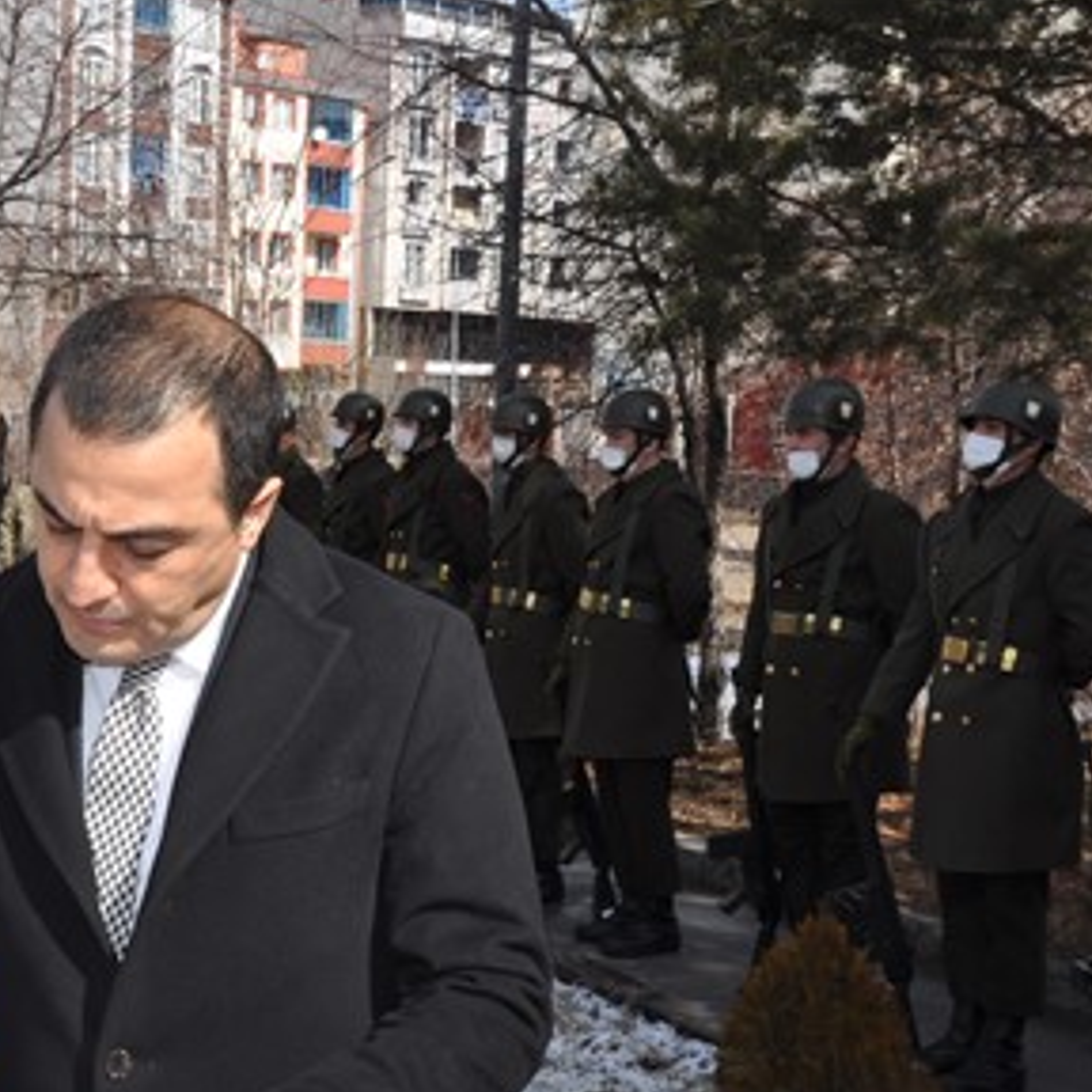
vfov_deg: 24.9
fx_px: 2463
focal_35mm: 69
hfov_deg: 24.2
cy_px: 709
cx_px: 95
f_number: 10
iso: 200
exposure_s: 1/200
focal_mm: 24
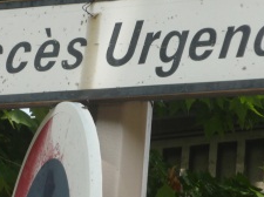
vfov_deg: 8.9
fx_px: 1272
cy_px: 69
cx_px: 147
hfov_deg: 11.9
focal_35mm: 167
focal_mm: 12.3
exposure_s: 1/400
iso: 100
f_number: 4.1
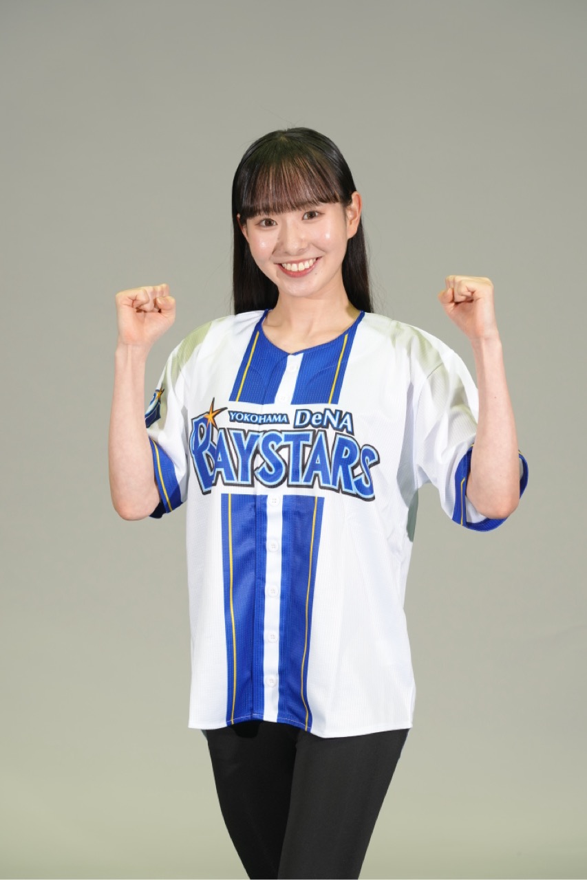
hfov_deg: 13.0
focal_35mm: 105
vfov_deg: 19.5
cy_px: 440
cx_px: 294
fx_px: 2569
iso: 400
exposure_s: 1/160
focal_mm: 105
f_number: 5.6
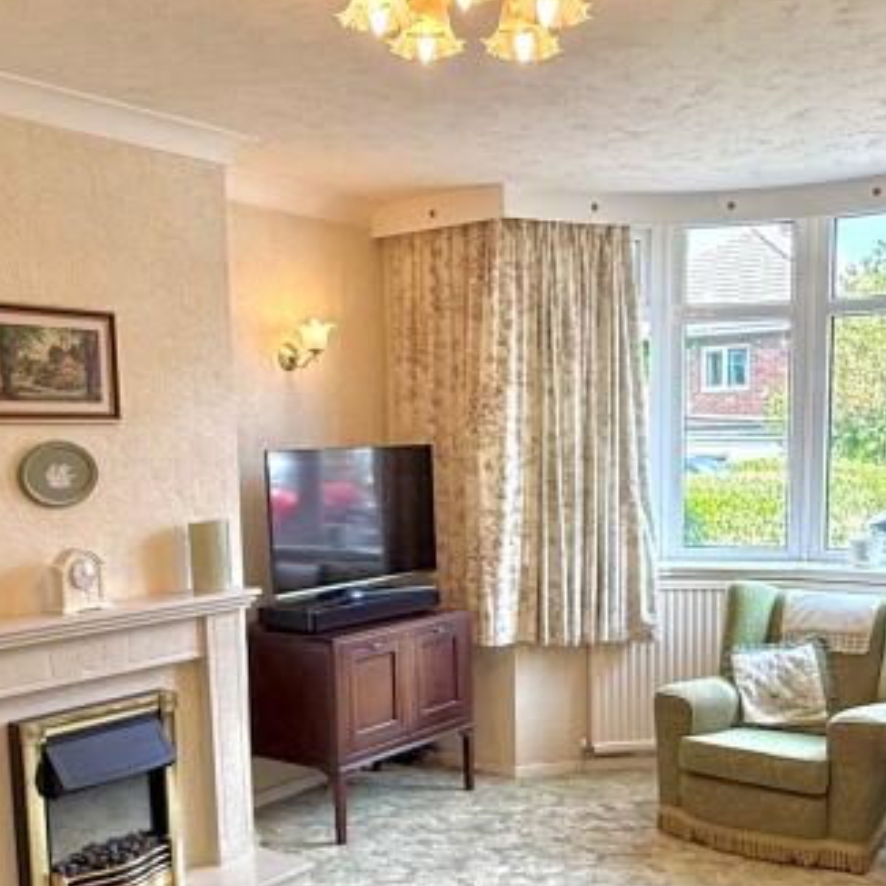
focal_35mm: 39
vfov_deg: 42.1
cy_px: 611
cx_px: 499
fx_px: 1129
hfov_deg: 42.8
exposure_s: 1/110
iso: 64
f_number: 2.2
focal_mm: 2.22
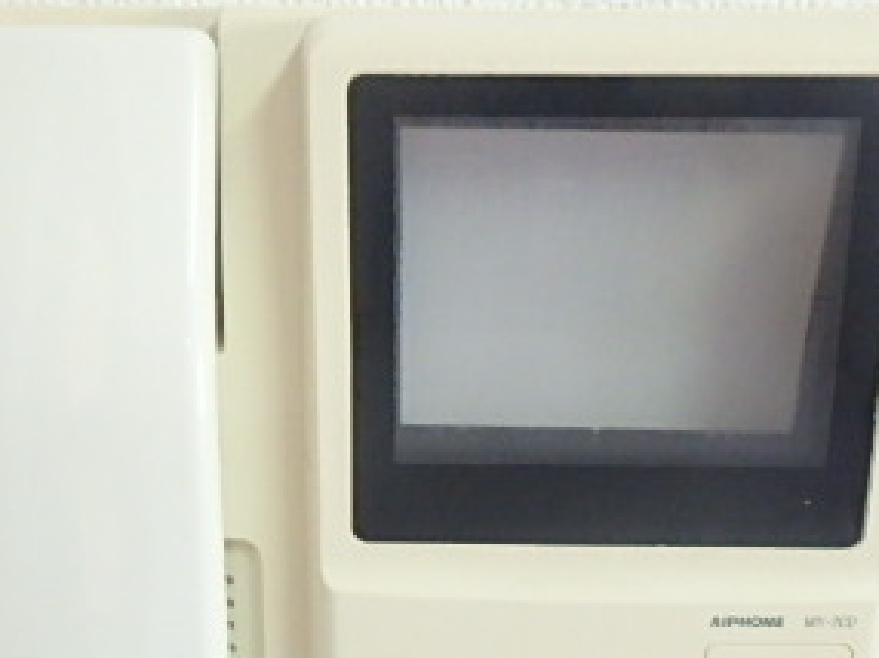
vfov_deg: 29.1
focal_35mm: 47
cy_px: 633
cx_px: 430
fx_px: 1192
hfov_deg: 40.5
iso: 800
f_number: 3.5
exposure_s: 1/30
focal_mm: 3.7
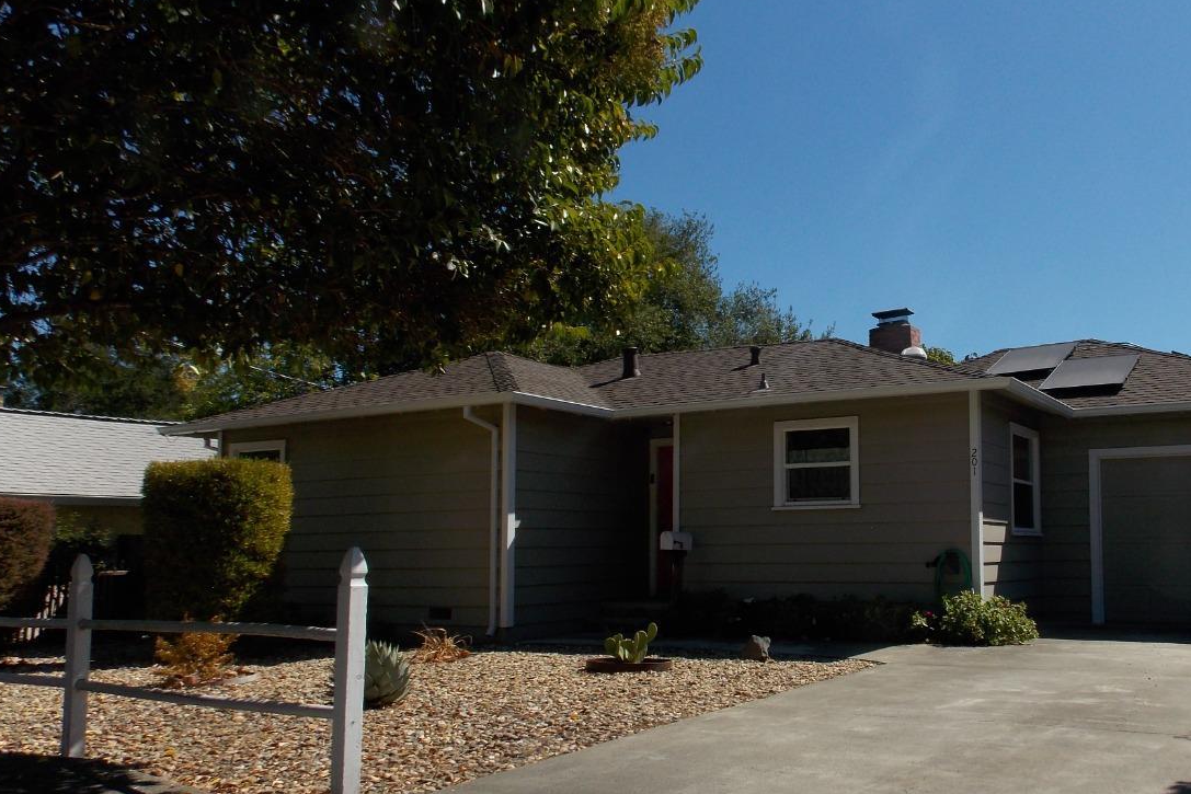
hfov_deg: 56.1
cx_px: 790
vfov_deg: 39.9
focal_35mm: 33
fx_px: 1092
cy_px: 465
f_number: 3.1
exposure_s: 1/1250
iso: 80
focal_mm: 4
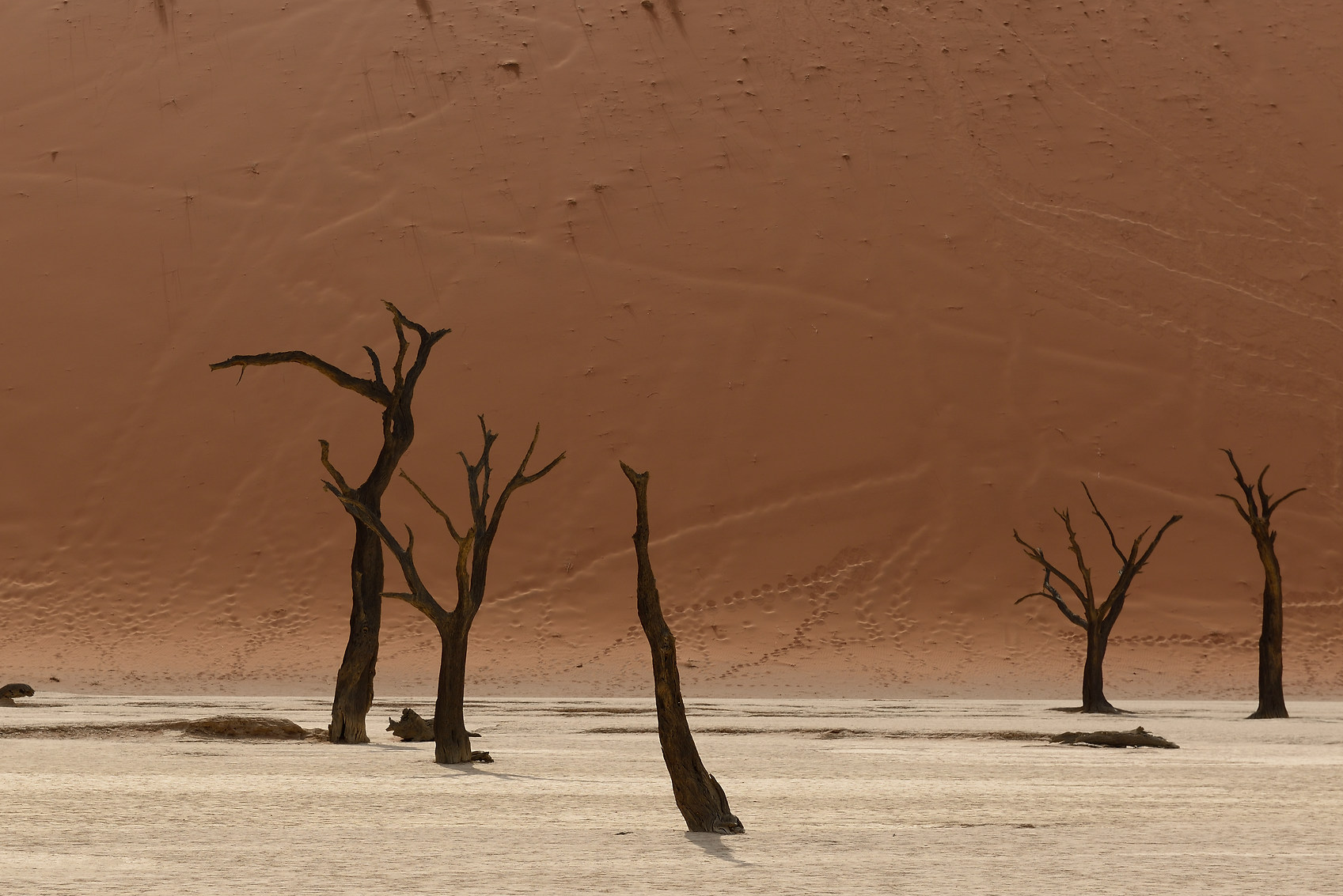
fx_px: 3695
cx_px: 418
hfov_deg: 20.5
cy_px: 563
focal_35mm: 99
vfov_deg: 13.8
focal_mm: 70
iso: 100
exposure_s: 1/320
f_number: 10
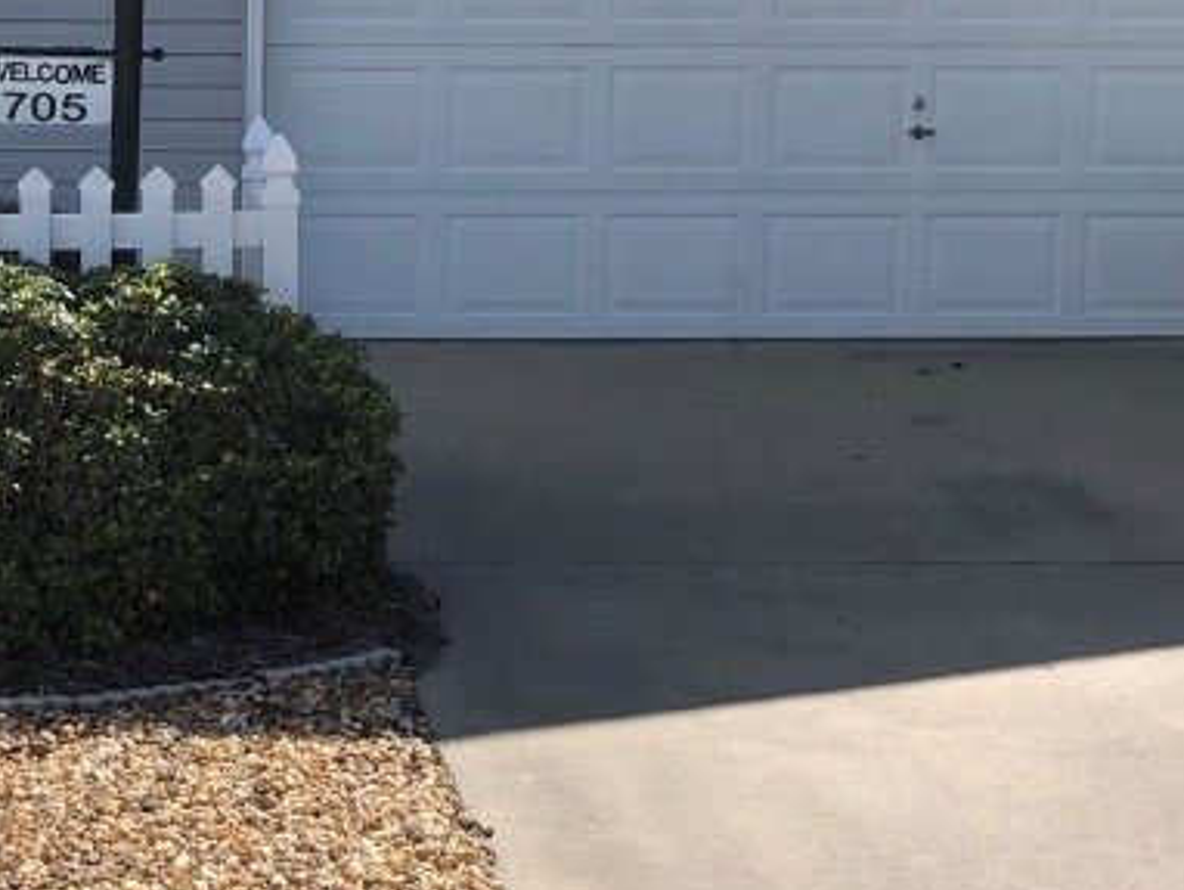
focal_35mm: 75
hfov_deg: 25.5
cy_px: 264
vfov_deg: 19.6
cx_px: 217
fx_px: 2567
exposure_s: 1/1869
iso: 20
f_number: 1.8
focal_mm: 4
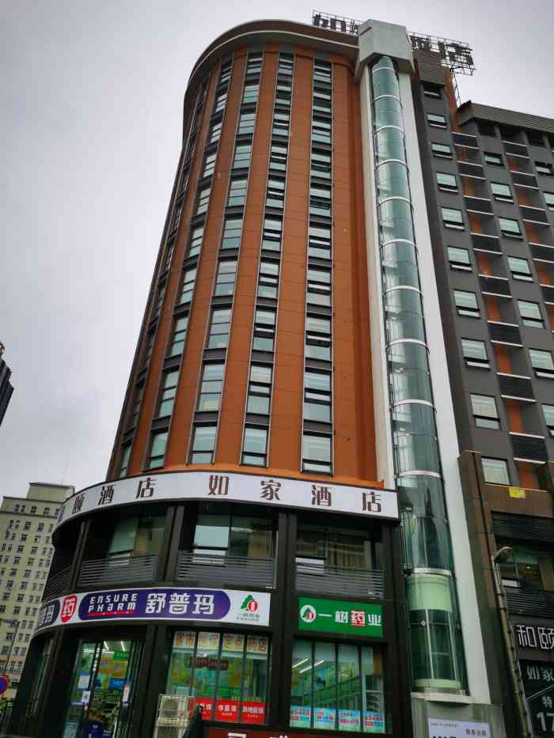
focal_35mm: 27
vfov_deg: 65.3
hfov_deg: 51.4
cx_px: 277
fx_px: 576
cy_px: 369
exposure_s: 1/769
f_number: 1.8
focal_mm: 5.58
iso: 50
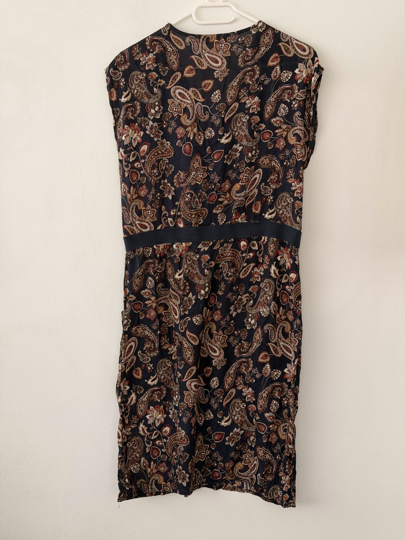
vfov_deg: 39.7
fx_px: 749
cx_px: 202
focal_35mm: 48
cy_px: 270
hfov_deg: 30.3
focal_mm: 6.76
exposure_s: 1/359
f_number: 1.78
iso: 80
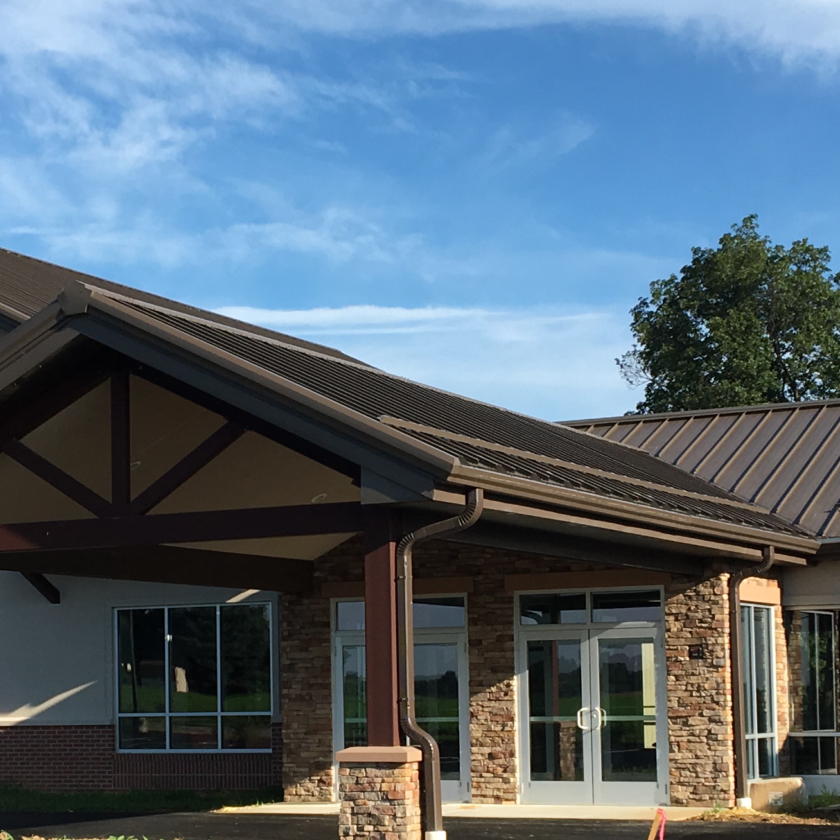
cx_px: 255
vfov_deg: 21.8
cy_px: 574
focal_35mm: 79
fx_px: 2169
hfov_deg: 21.8
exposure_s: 1/1148
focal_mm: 4.15
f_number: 2.2
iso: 25
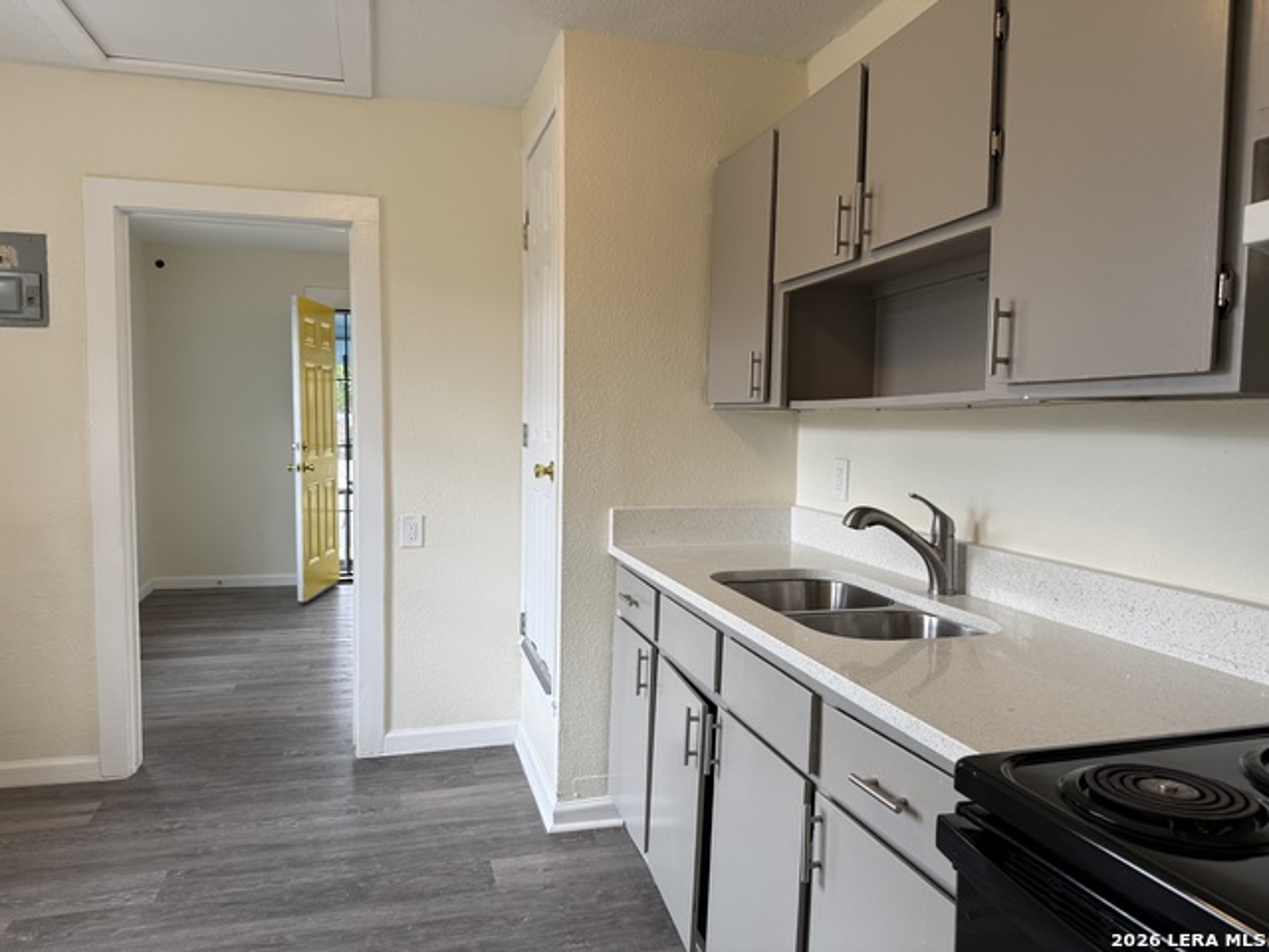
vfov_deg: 56.8
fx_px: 880
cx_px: 634
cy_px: 476
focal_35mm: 24
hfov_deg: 71.6
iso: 125
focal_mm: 6.76
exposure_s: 1/120
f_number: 1.78
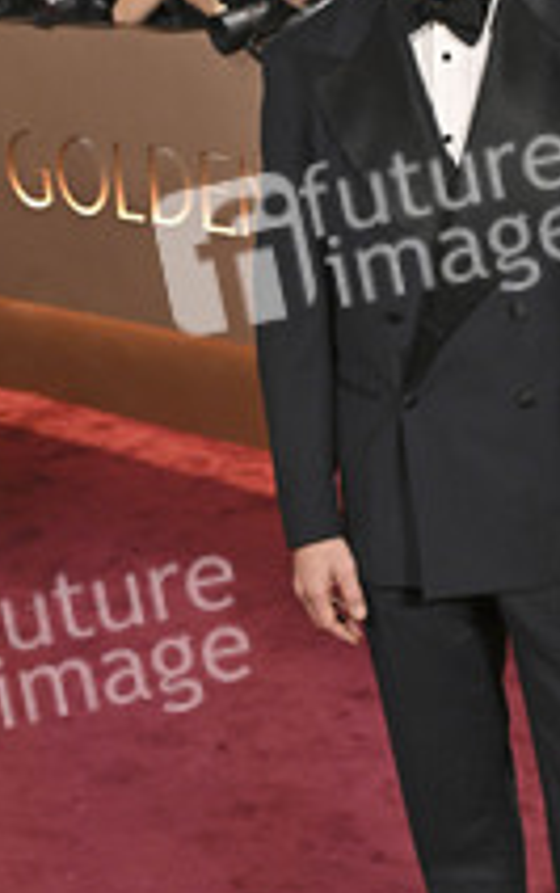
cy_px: 446
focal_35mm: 73
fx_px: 1778
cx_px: 493
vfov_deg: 28.2
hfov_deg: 17.7
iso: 2500
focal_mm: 38
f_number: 5.6
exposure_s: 1/320
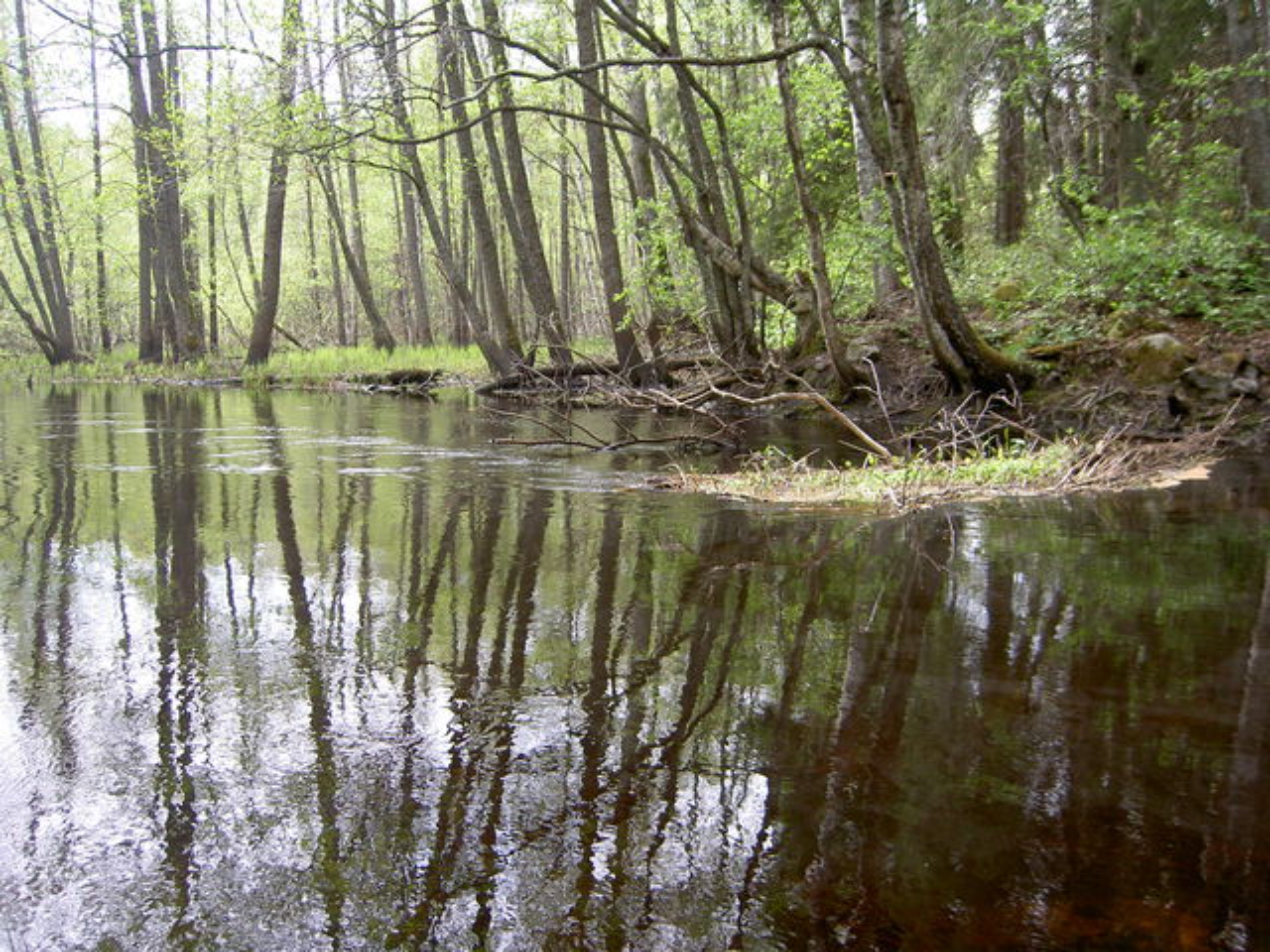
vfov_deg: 41.8
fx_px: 1247
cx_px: 635
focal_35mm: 34
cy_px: 476
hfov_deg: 54.0
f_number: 2.8
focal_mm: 5.6
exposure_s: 1/80
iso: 50
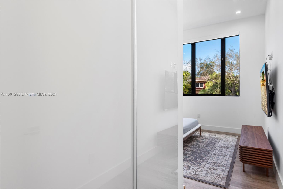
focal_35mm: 21
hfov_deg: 81.2
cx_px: 142
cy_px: 94
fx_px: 165
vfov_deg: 59.5
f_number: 8
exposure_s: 1/20
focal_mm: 21
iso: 320
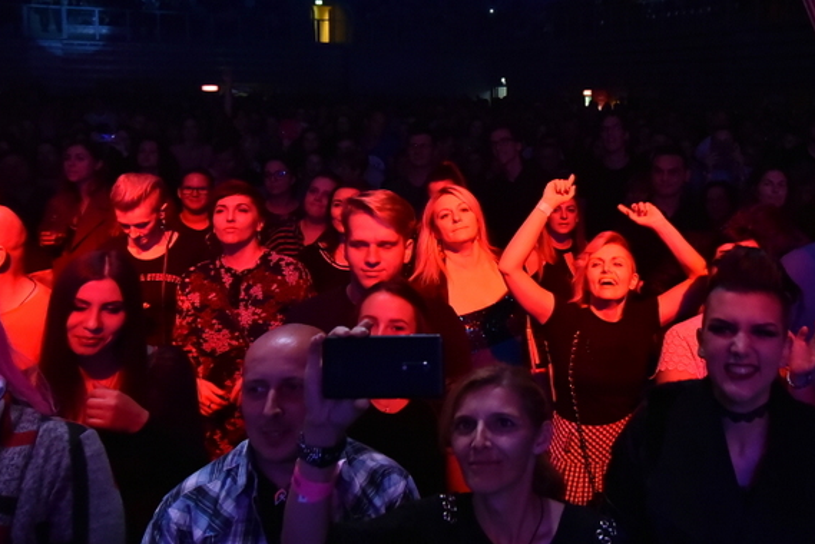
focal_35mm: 27
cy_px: 325
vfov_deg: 47.7
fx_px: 612
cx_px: 357
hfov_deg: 67.1
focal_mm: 15
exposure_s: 1/250
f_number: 6.3
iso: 3200
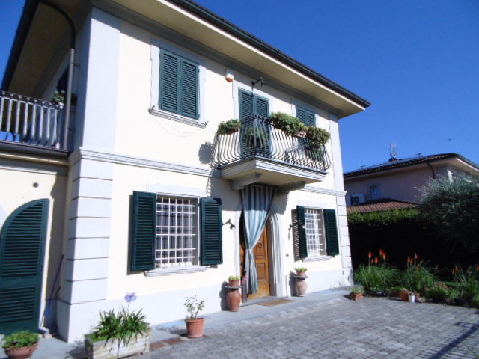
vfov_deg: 61.1
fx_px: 304
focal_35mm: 22
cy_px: 180
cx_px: 240
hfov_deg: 76.4
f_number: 8.6
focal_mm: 4
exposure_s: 1/320
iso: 100
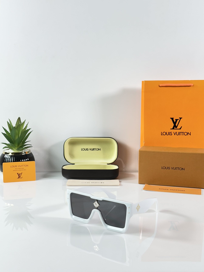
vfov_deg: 39.7
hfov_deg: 30.3
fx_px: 377
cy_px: 136
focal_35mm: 48
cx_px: 102
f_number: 1.78
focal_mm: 6.86
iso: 80
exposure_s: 1/100
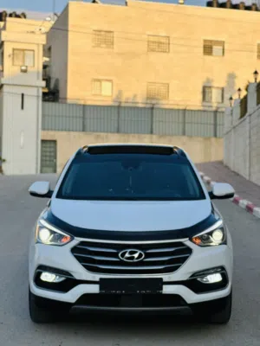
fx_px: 771
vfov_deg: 25.3
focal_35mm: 77
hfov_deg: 19.1
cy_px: 173
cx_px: 130
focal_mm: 9
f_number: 2.8
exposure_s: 1/159
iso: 25
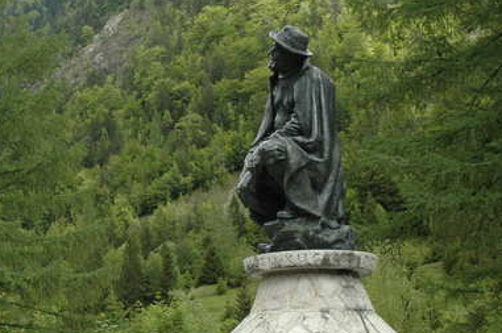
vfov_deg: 19.0
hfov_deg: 27.5
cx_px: 55
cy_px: 256
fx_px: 988
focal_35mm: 71
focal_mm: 25
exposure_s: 1/250
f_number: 8
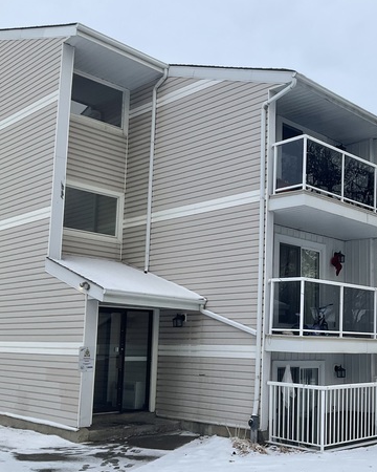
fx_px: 600
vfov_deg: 42.8
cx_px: 306
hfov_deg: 33.8
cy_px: 263
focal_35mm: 43
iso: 25
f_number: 1.8
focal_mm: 3
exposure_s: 1/264
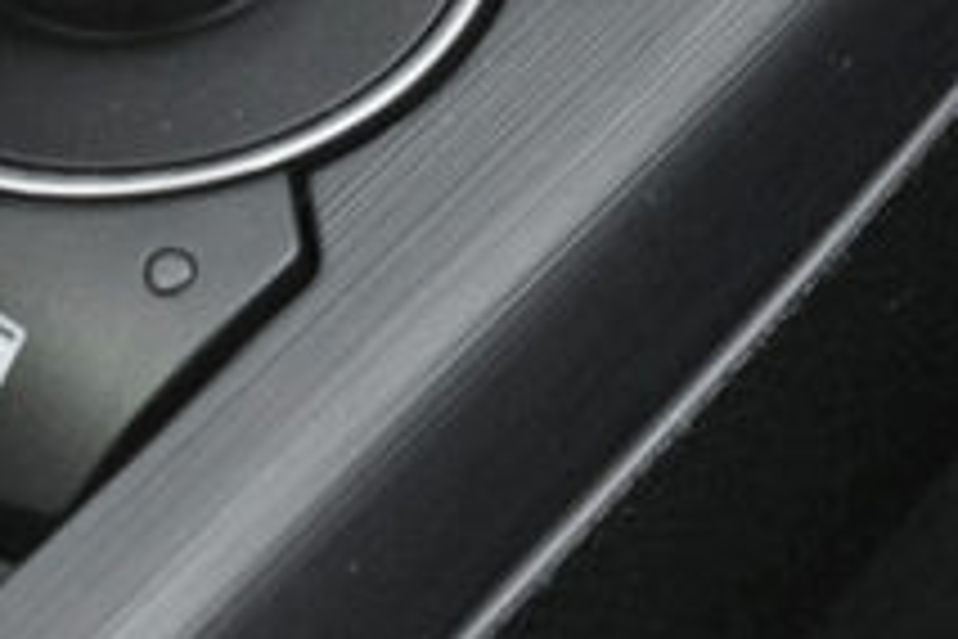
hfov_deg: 10.5
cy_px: 668
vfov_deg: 7.1
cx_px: -261
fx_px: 5109
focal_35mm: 192
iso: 2000
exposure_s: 1/80
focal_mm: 26.4
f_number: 7.1
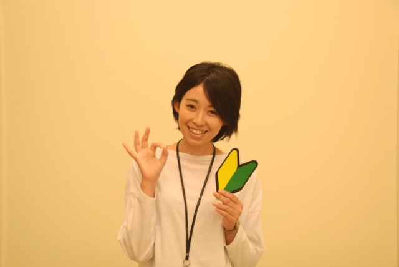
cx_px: 200
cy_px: 134
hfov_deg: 22.6
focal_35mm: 90
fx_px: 998
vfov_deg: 15.2
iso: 100
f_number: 7.1
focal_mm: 60
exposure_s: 1/13
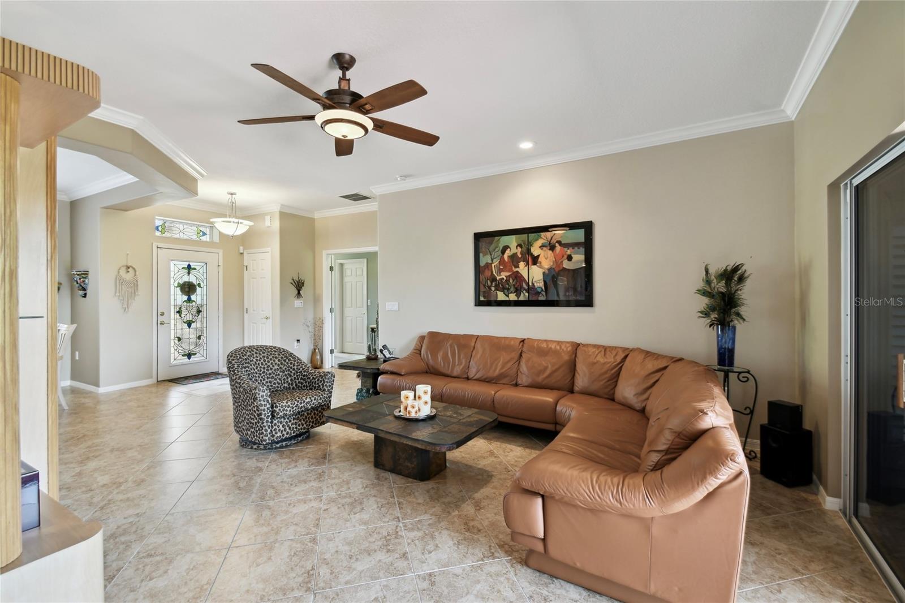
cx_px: 452
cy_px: 302
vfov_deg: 77.3
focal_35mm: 15
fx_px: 377
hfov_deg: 100.4
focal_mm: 10
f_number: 7.1
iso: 100
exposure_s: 1/3.33
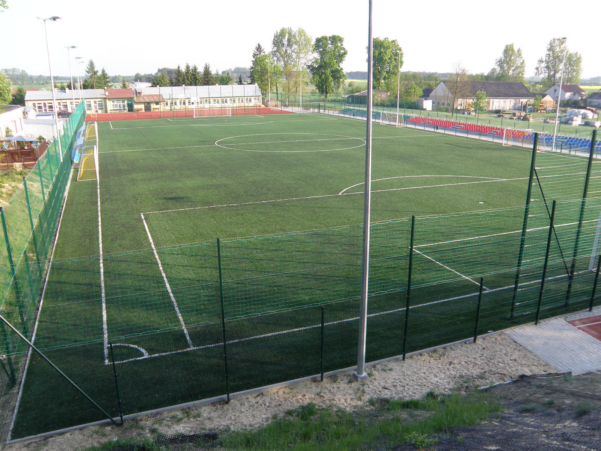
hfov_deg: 61.7
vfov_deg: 48.2
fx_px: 503
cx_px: 300
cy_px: 226
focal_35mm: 29
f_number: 3
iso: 64
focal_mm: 5.18
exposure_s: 1/200
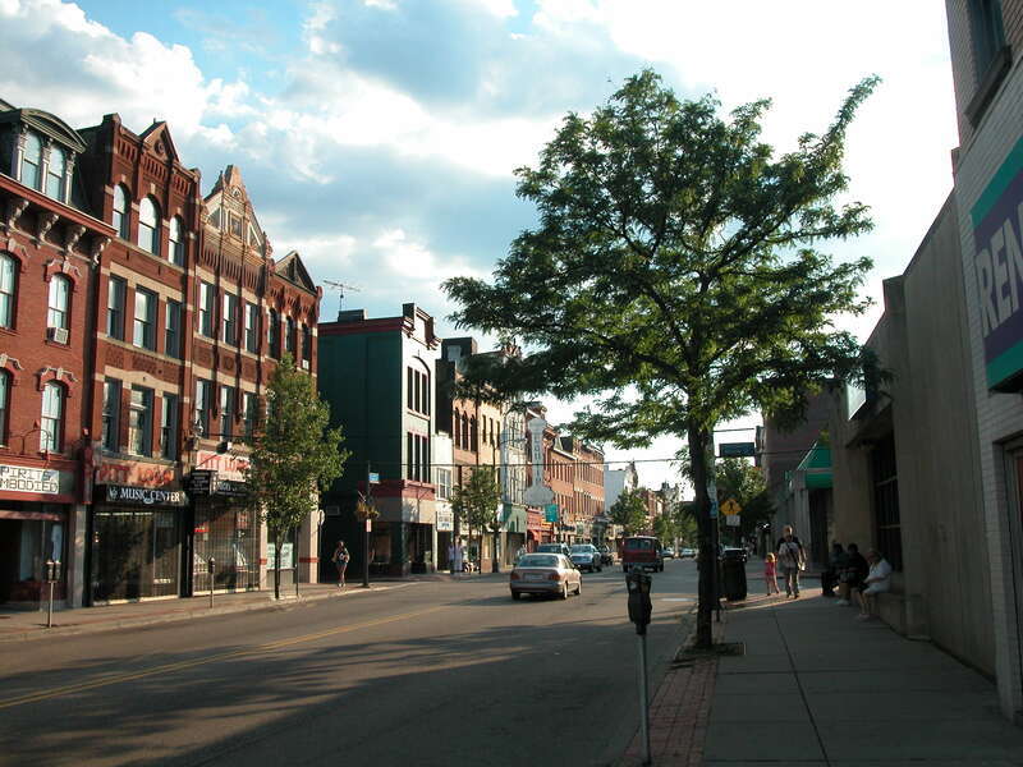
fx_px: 975
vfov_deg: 42.9
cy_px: 384
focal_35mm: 33
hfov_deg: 55.4
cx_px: 512
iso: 100
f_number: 5.2
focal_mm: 8.3
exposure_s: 1/316
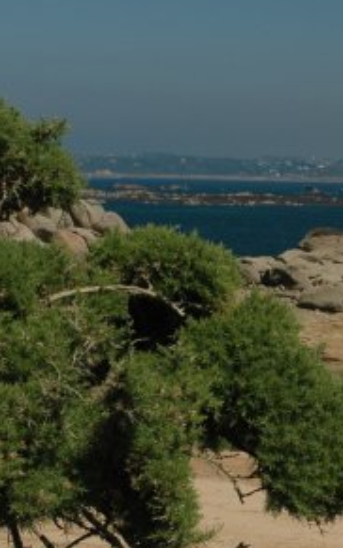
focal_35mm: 130
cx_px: 450
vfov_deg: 16.0
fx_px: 1949
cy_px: 388
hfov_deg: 9.9
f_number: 10
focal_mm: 31
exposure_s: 1/125
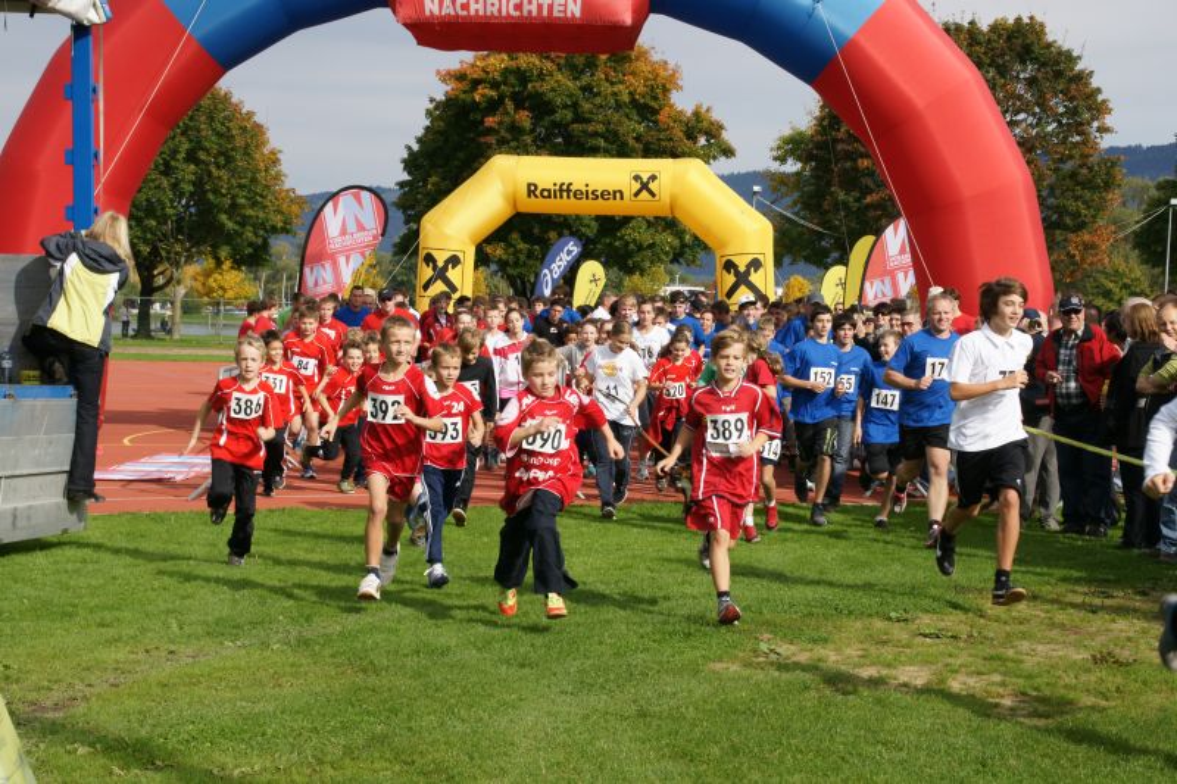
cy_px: 392
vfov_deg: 18.2
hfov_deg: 27.0
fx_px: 2451
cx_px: 588
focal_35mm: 75
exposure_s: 1/250
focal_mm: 50
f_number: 13
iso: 200
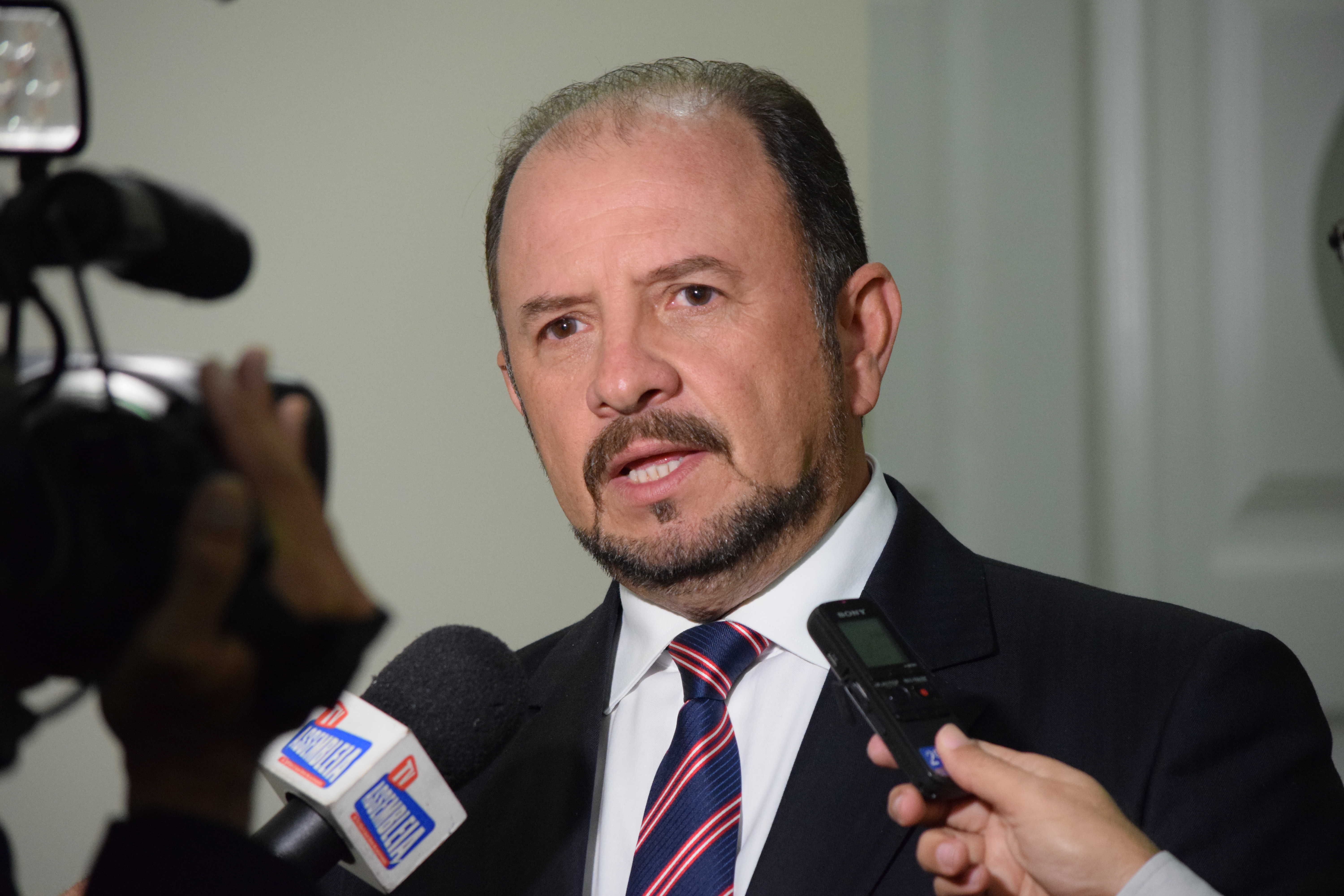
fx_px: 8399
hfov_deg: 9.1
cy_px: 448
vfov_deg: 6.1
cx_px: 672
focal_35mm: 225
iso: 3200
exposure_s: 1/250
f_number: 4.8
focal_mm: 150
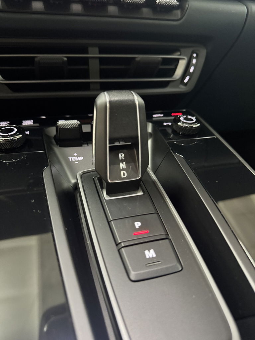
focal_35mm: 24
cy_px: 170
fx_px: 236
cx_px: 128
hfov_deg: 56.8
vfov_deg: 71.6
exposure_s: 1/28
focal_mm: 6.76
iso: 1250
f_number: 1.78
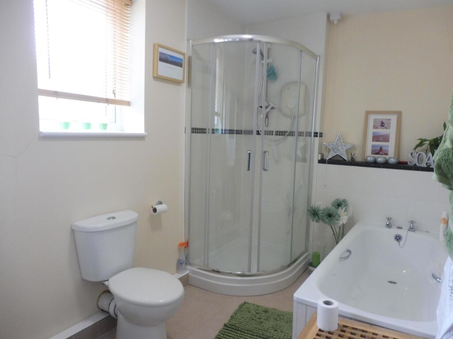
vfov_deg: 56.8
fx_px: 314
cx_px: 226
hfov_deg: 71.6
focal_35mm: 24
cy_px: 170
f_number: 3.3
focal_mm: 4.3
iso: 250
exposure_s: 1/60
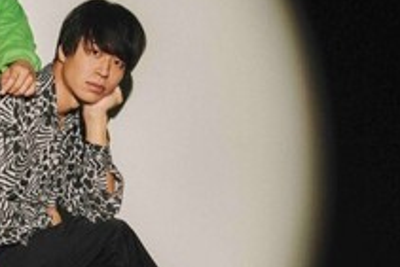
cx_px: -138
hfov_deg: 13.9
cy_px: 124
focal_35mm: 141
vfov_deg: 9.7
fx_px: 1568
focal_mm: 42
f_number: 8
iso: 200
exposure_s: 1/200
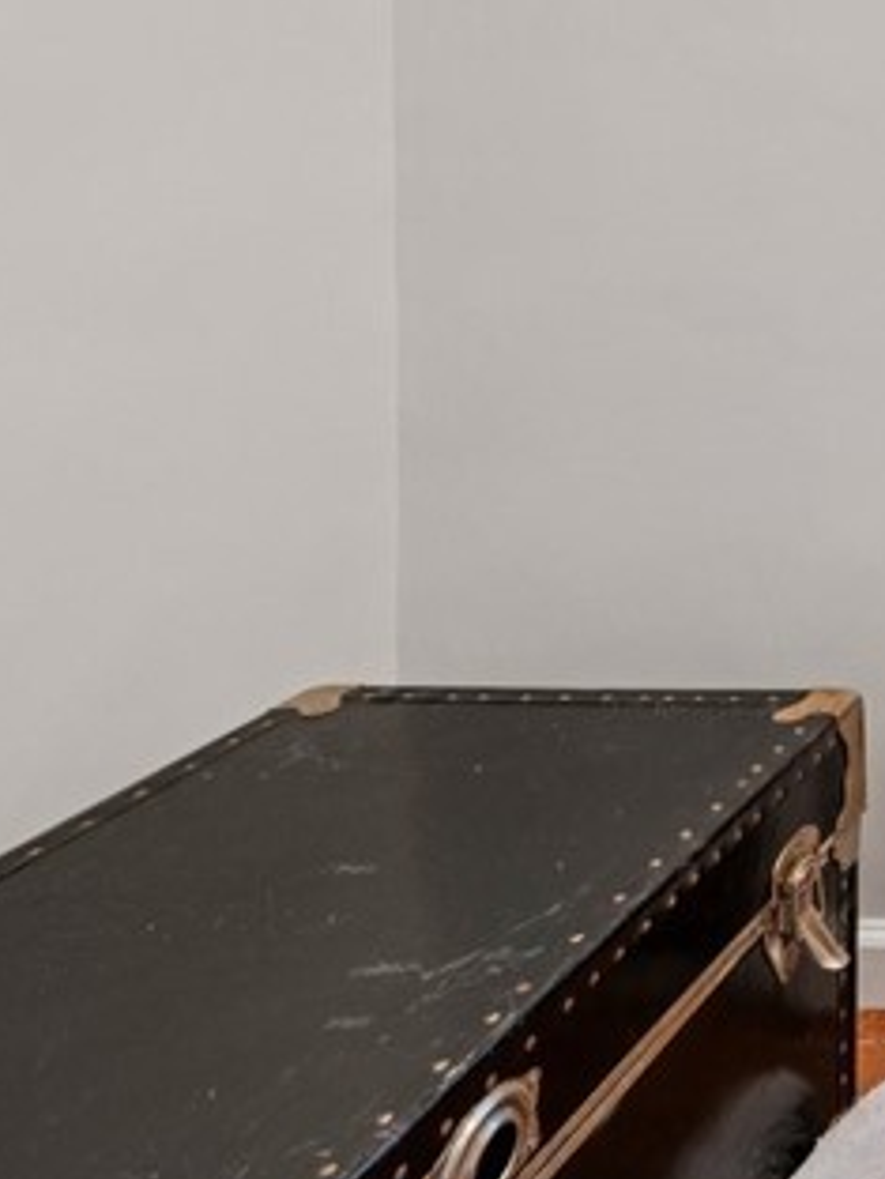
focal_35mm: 40
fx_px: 1363
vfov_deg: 42.0
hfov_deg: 21.9
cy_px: 66
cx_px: 1601
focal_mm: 12
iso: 400
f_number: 9
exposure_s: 1/13
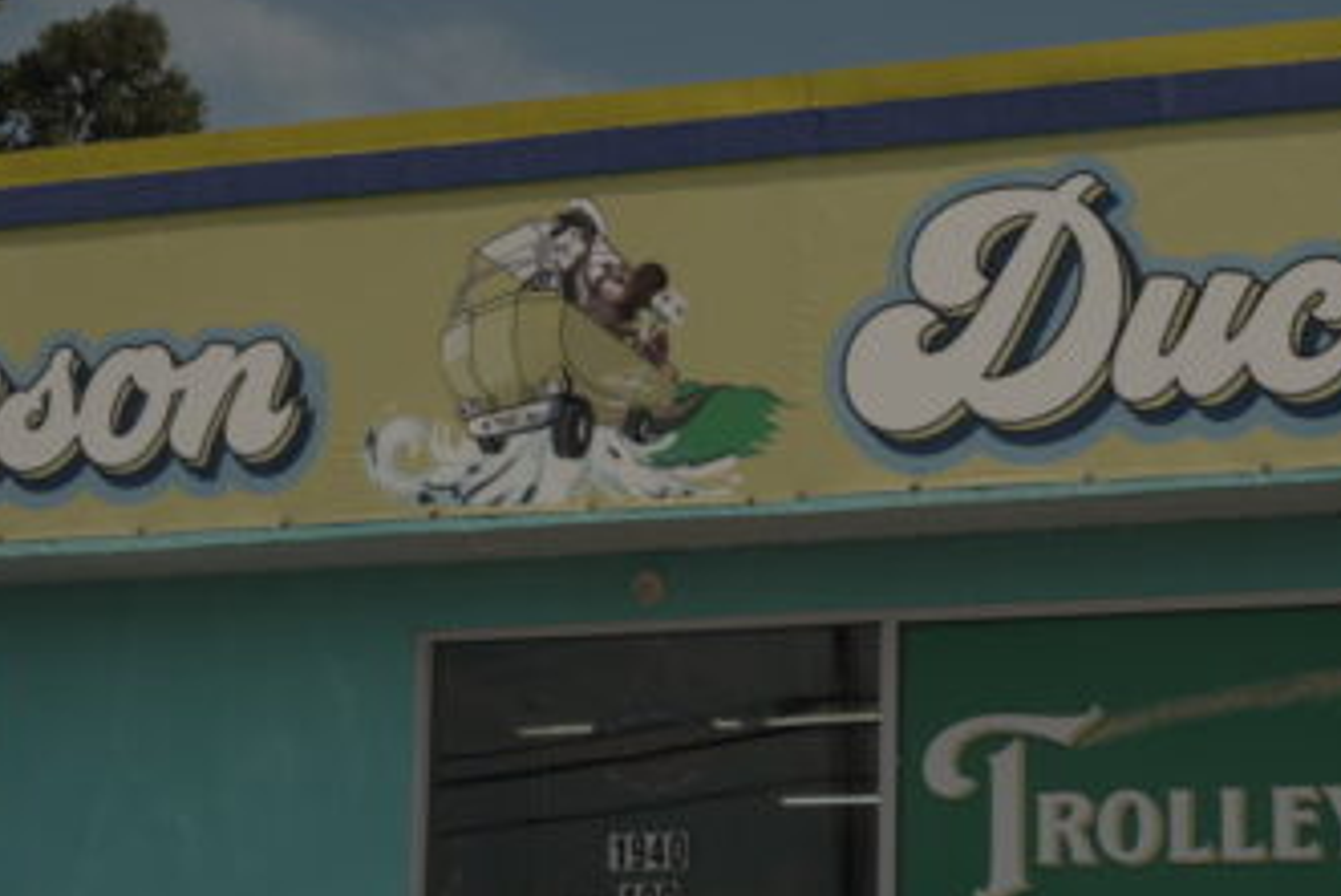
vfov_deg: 14.1
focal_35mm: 97
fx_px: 3624
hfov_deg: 20.9
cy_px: 450
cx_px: 883
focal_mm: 31.4
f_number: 7.1
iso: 125
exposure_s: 1/80
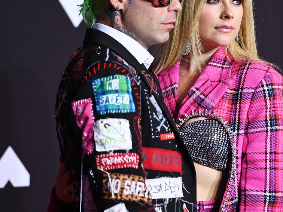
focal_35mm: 305
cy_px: 68
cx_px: 194
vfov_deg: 4.9
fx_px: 2494
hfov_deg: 6.5
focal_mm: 200
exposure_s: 1/1250
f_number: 3.5
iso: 1250
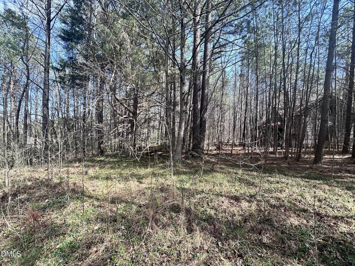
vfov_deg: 85.7
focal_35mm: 14
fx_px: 144
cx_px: 178
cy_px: 133
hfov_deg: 102.1
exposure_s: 1/273
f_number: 2.2
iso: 40
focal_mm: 2.22
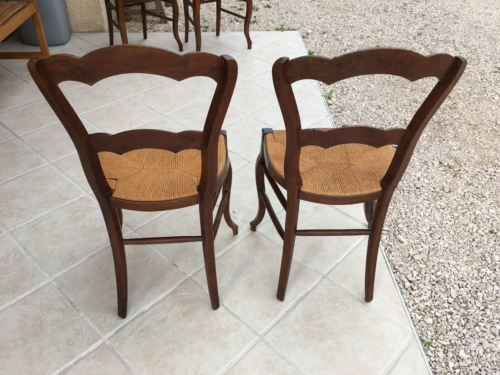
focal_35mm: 29
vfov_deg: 48.2
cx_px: 250
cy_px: 188
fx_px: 419
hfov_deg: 61.7
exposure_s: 1/530
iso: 25
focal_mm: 4.15
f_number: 2.2
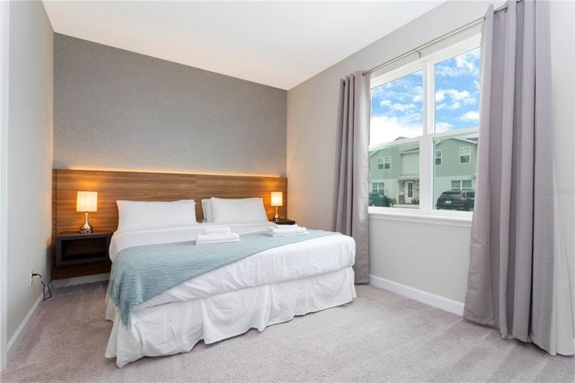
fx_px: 271
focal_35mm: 17
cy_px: 192
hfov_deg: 93.3
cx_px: 288
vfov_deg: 70.4
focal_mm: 17
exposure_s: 1/20
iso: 1000
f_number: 14
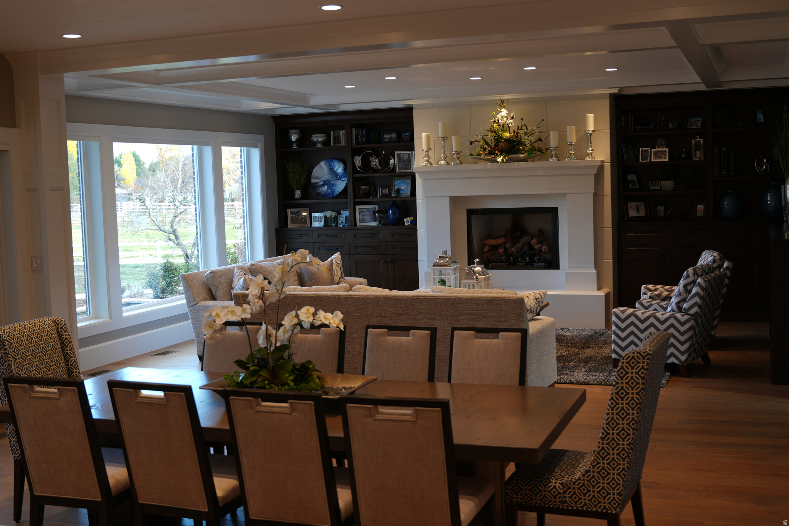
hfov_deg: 44.7
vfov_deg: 30.6
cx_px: 394
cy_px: 263
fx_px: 960
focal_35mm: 44
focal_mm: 29.2
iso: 80
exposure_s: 1/30
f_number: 2.8
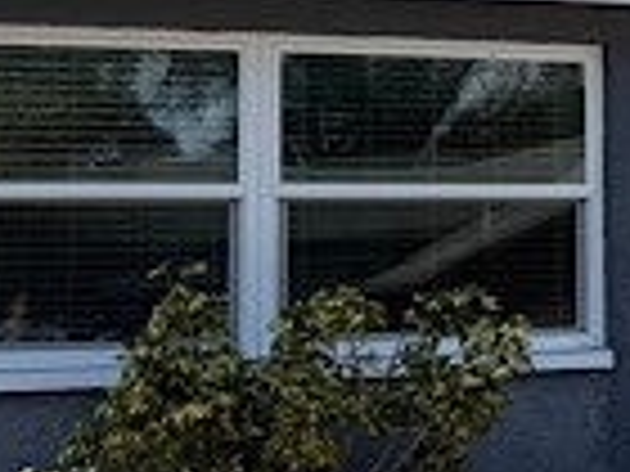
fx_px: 2002
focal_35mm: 110
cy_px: 130
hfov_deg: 16.0
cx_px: 1017
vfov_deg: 13.4
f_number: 1.78
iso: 80
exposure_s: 1/3145
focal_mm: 6.76
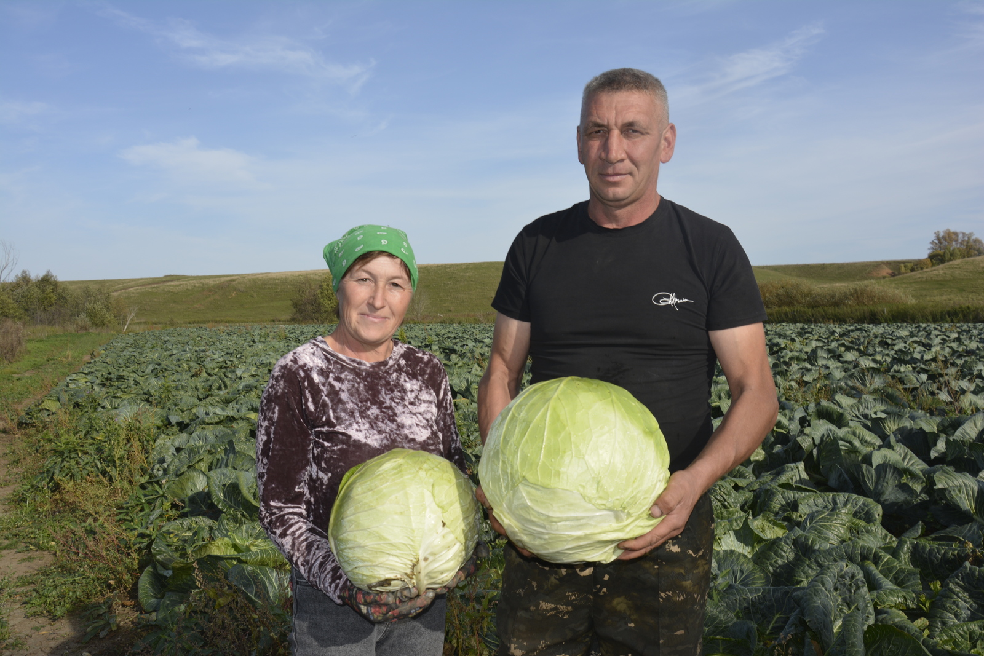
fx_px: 902
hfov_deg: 57.2
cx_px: 492
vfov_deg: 40.0
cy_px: 328
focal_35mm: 33
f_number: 9
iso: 100
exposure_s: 1/200
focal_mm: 22
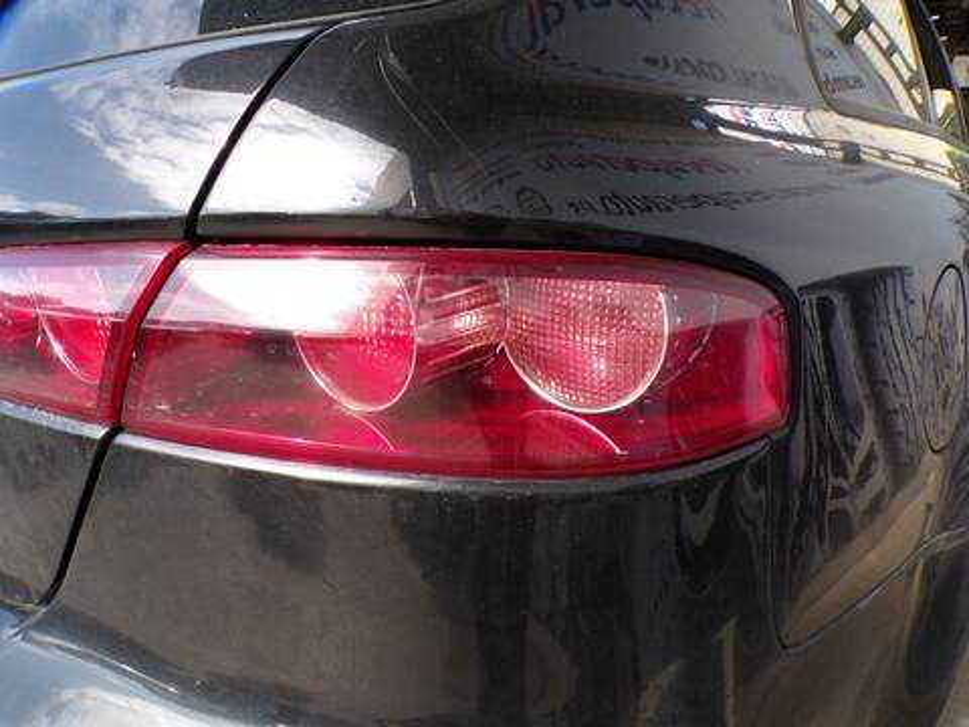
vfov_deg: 56.8
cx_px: 484
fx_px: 672
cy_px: 364
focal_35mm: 24
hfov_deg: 71.6
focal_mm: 4.3
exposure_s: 1/85
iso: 100
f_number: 5.8
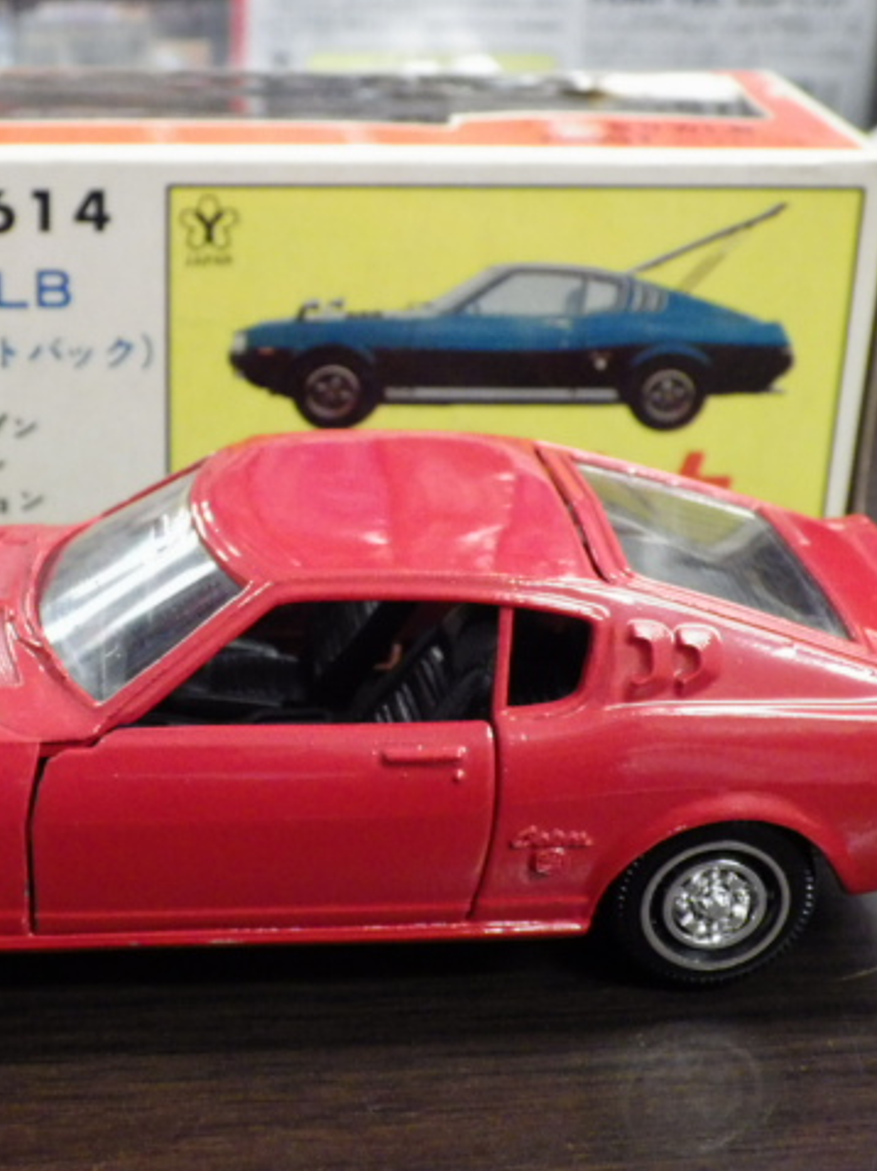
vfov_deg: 29.0
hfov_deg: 21.7
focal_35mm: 67
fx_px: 2265
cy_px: 586
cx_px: 235
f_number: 3.8
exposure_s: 1/30
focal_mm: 9
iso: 800
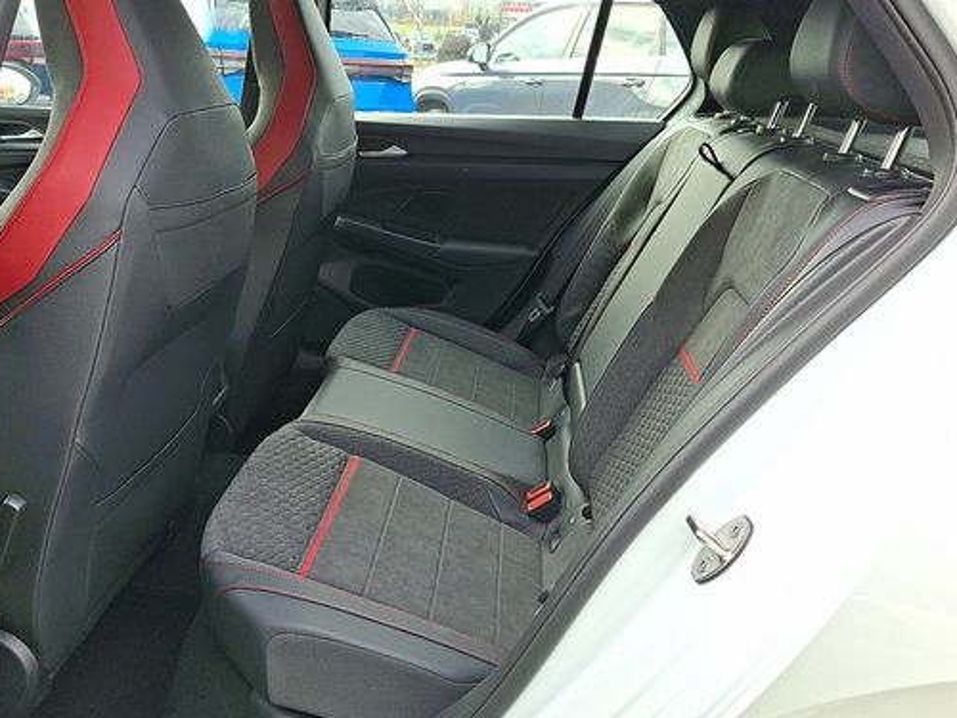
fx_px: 885
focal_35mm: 32
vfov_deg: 44.0
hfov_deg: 56.7
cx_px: 440
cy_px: 291
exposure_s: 1/154
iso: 25
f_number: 1.8
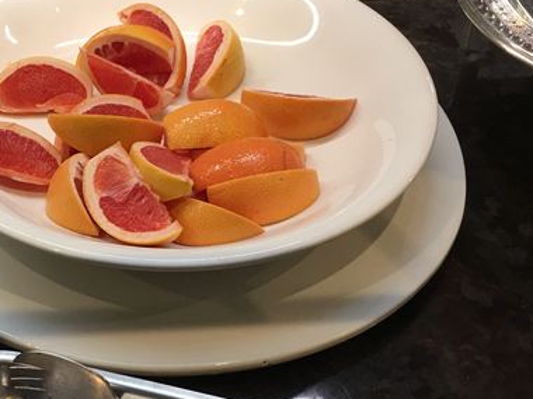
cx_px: 123
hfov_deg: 31.0
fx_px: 939
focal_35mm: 61
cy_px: 244
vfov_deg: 24.0
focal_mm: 4.15
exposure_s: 1/30
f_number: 2.2
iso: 25
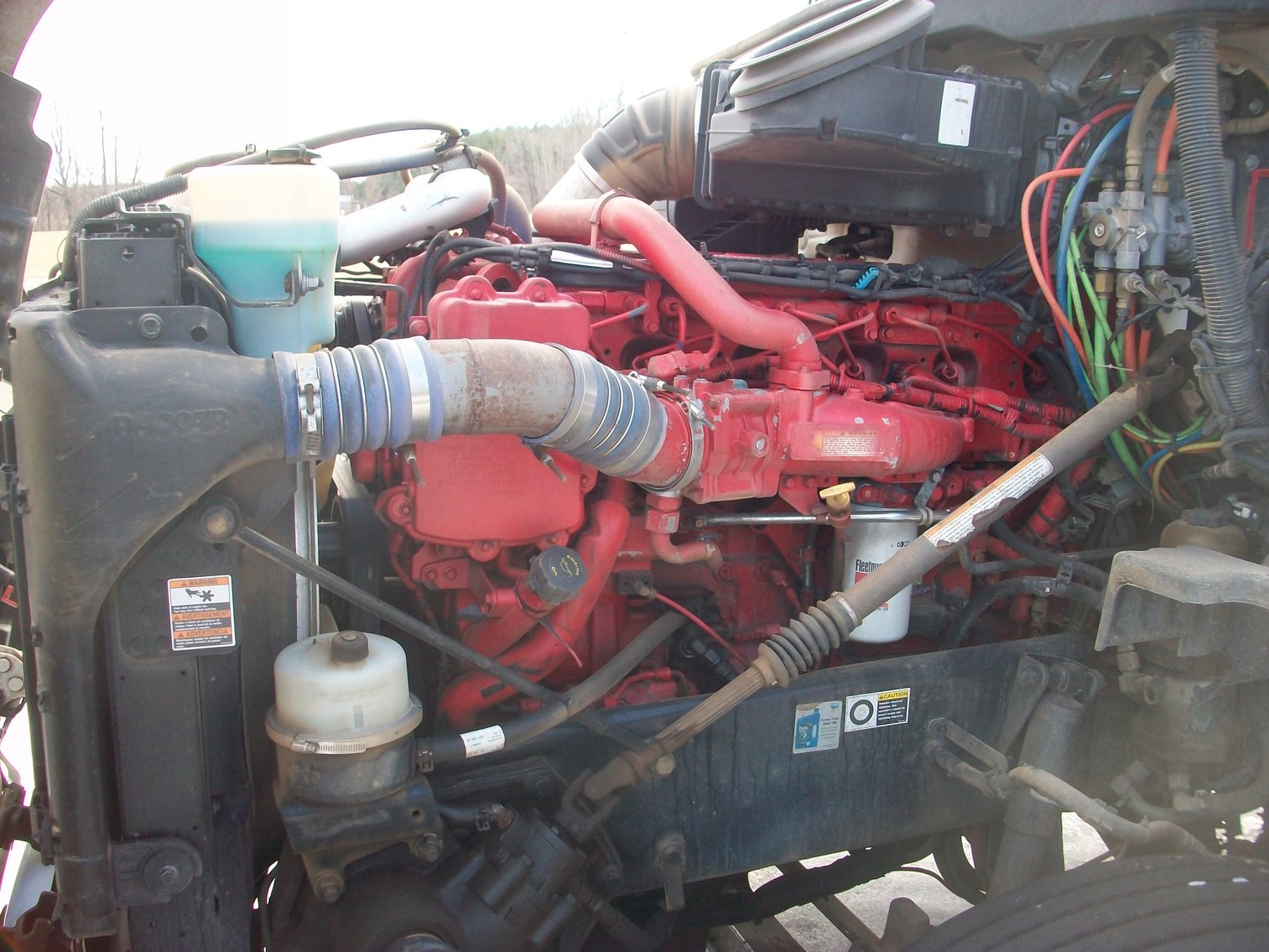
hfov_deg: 54.0
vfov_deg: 41.8
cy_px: 476
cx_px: 634
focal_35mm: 34
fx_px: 1247
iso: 80
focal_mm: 5.7
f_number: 2.8
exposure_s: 1/125
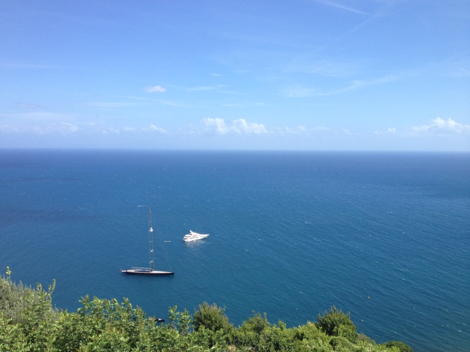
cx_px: 235
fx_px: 475
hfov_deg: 52.6
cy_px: 176
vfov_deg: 40.7
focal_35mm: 35
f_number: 2.4
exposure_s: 1/1381
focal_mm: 4.28
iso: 50
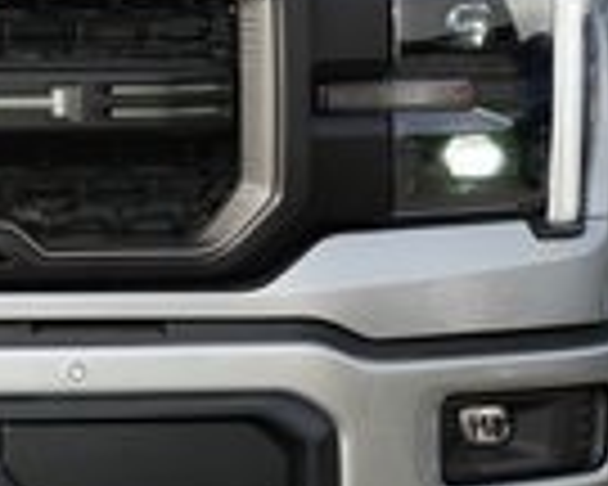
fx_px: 5614
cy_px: 110
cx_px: -203
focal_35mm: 312
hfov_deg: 6.1
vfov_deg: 5.0
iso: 100
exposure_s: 1/100
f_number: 10
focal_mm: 70
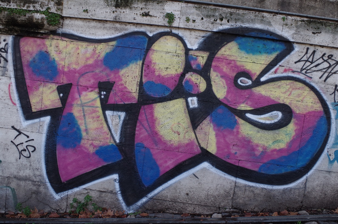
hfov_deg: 60.4
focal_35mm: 31
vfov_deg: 42.2
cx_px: 169
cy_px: 112
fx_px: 290
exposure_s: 1/250
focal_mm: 21.25
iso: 400
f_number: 8
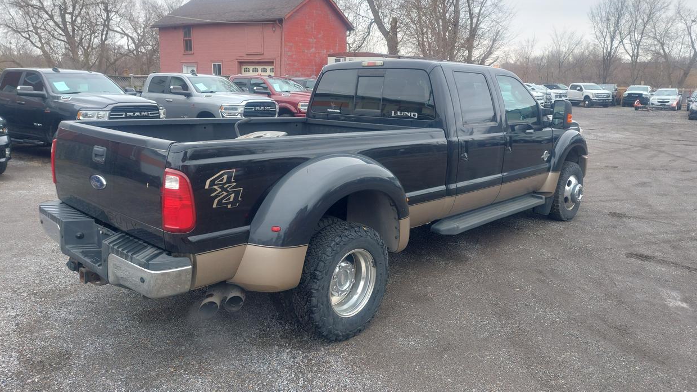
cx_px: 356
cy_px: 158
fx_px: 499
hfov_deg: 69.9
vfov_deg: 42.7
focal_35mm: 27
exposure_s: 1/120
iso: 40
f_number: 1.8
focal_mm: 5.23
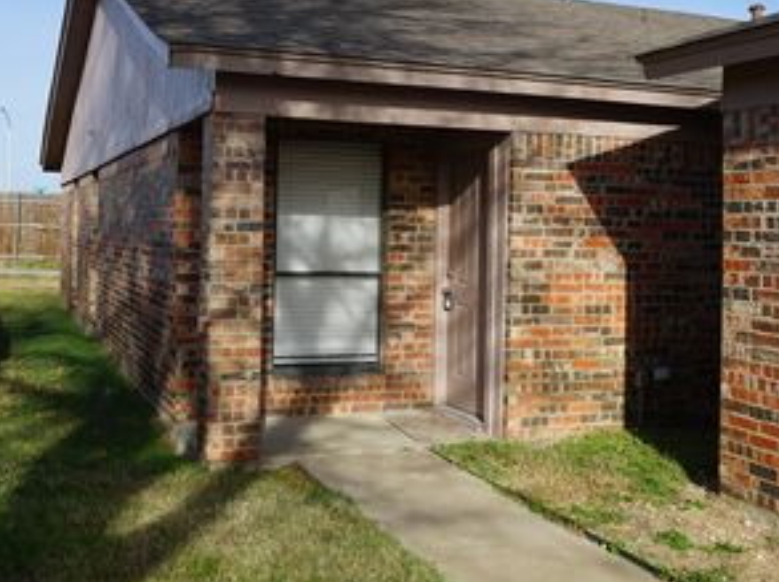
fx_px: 1034
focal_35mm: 46
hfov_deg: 41.2
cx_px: 431
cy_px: 222
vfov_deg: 31.3
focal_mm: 28
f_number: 11
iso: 100
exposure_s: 1/125
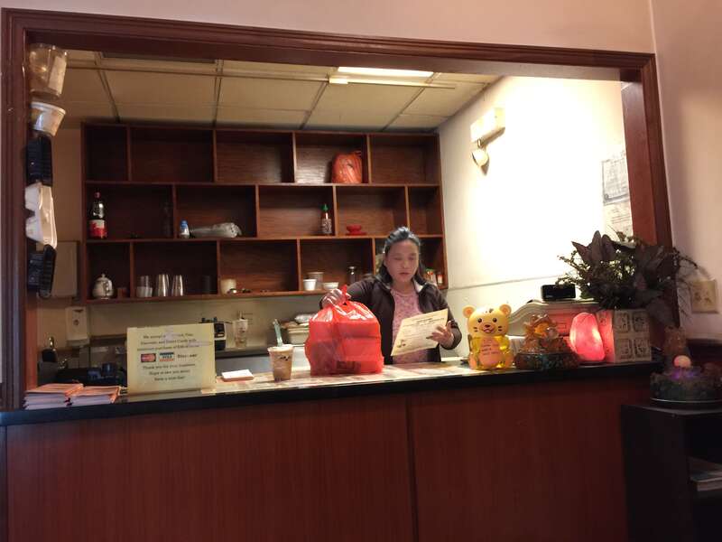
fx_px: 605
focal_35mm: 29
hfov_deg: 61.7
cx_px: 361
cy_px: 271
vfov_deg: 48.2
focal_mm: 4.15
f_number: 2.2
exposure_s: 1/4
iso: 64
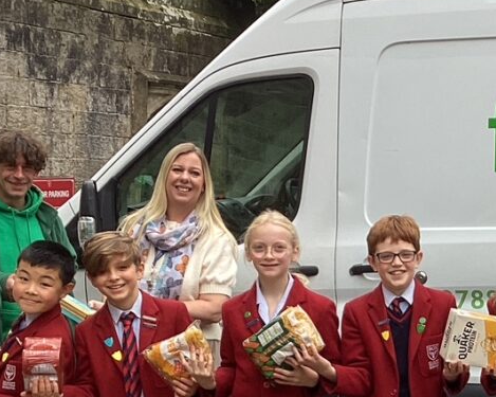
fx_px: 1365
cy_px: 359
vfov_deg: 16.3
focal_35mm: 93
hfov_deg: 20.0
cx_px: 481
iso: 32
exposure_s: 1/100
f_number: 2.4
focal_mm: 3.3
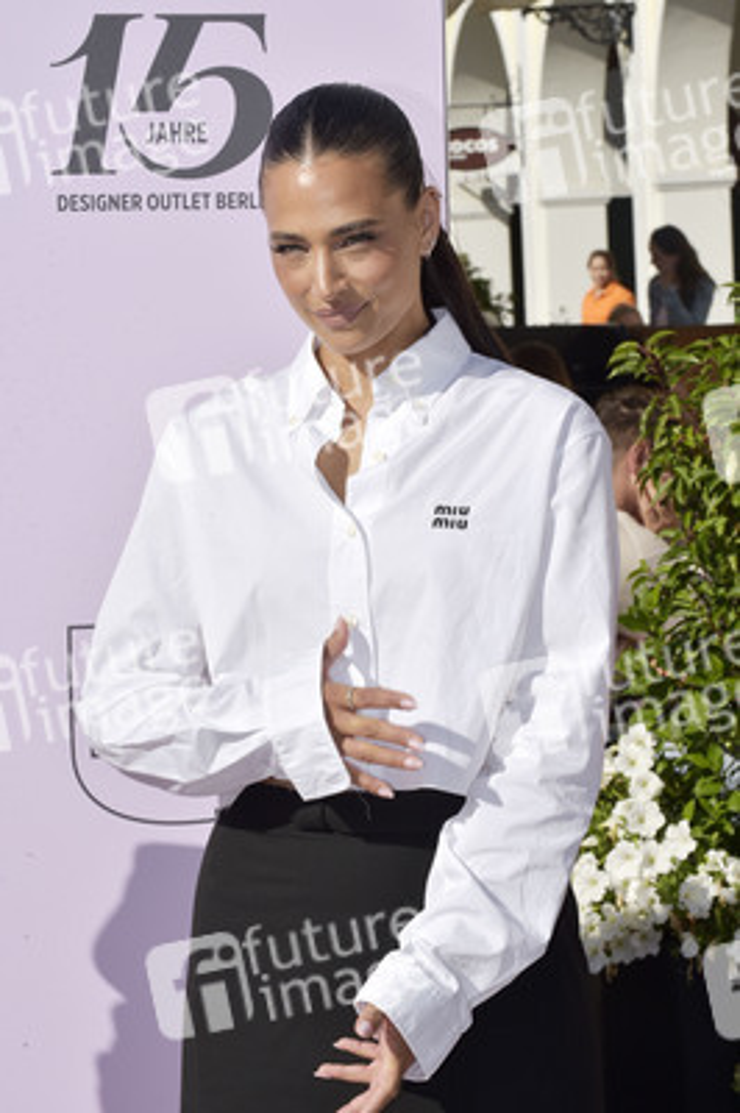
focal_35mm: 120
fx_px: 3706
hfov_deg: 11.4
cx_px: 370
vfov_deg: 17.1
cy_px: 556
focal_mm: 120
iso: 200
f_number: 18
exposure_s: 1/250
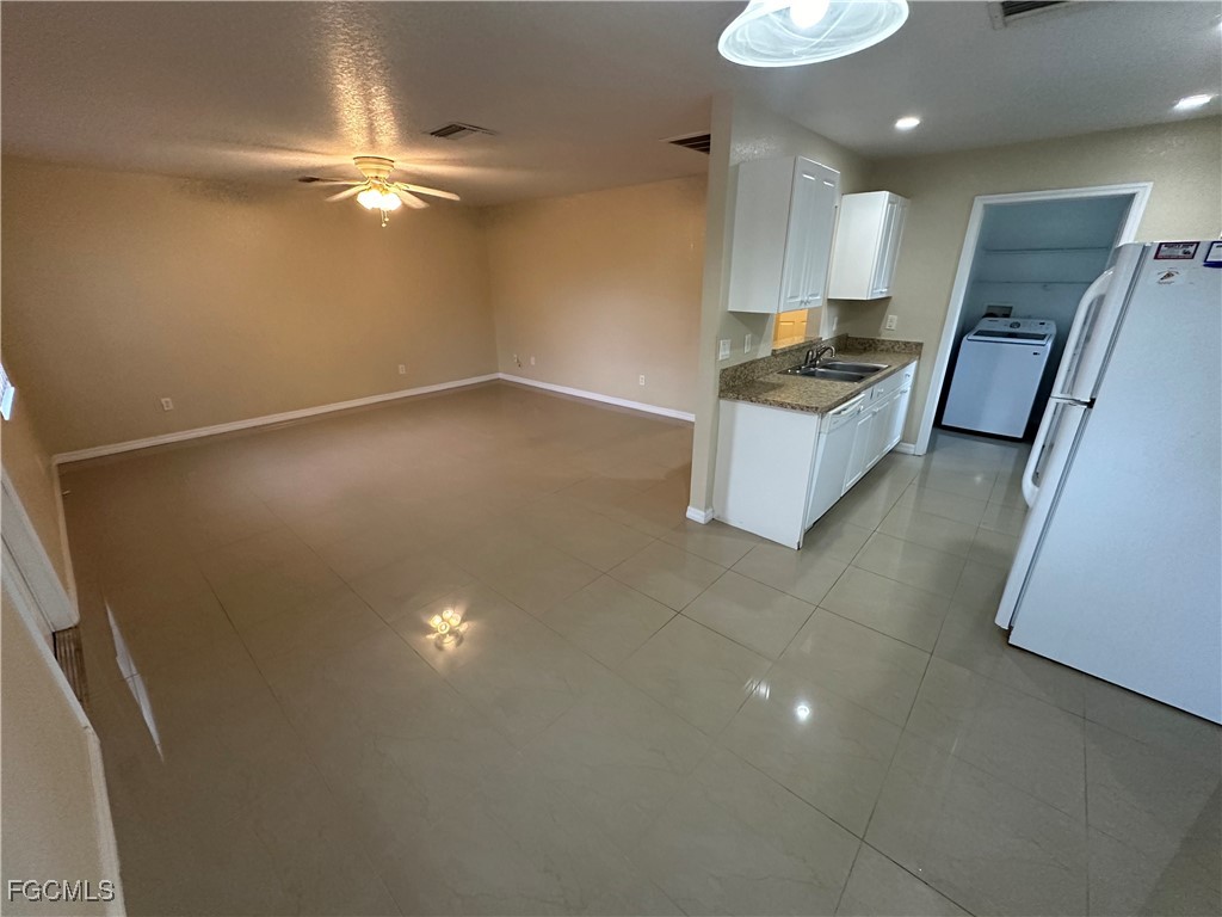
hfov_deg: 102.1
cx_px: 611
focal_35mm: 14
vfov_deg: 85.7
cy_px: 458
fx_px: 494
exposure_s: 1/60
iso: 500
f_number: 2.2
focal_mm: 2.22
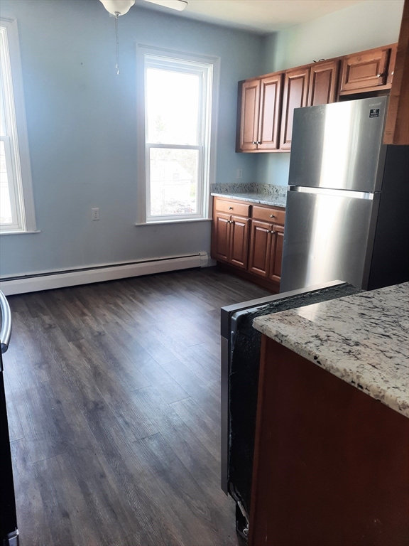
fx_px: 394
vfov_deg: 69.4
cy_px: 273
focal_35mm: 25
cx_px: 204
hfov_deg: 54.9
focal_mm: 4.6
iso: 50
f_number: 2
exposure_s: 1/60
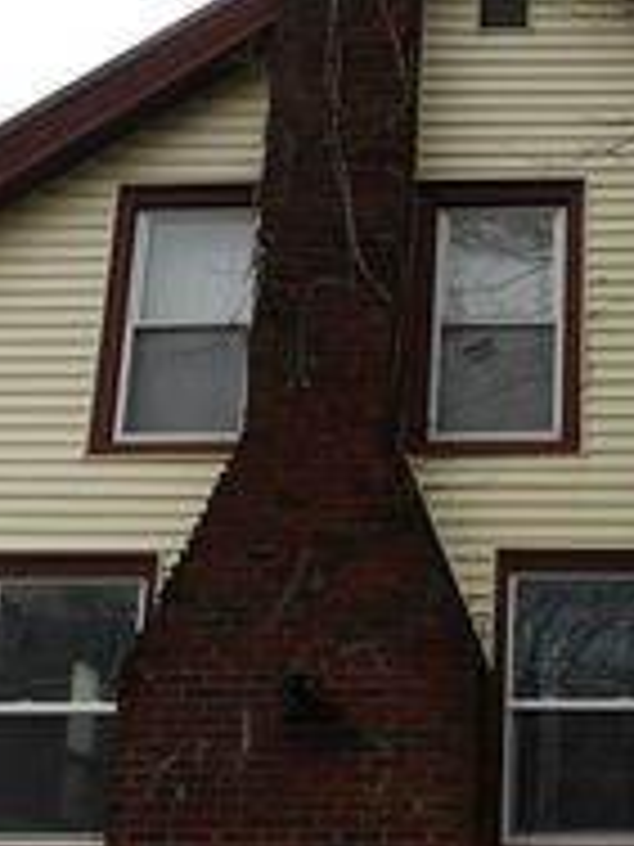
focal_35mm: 64
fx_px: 1563
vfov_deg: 30.2
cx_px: 688
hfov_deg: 21.8
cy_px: 475
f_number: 4.1
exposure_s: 1/265
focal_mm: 4.3
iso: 100
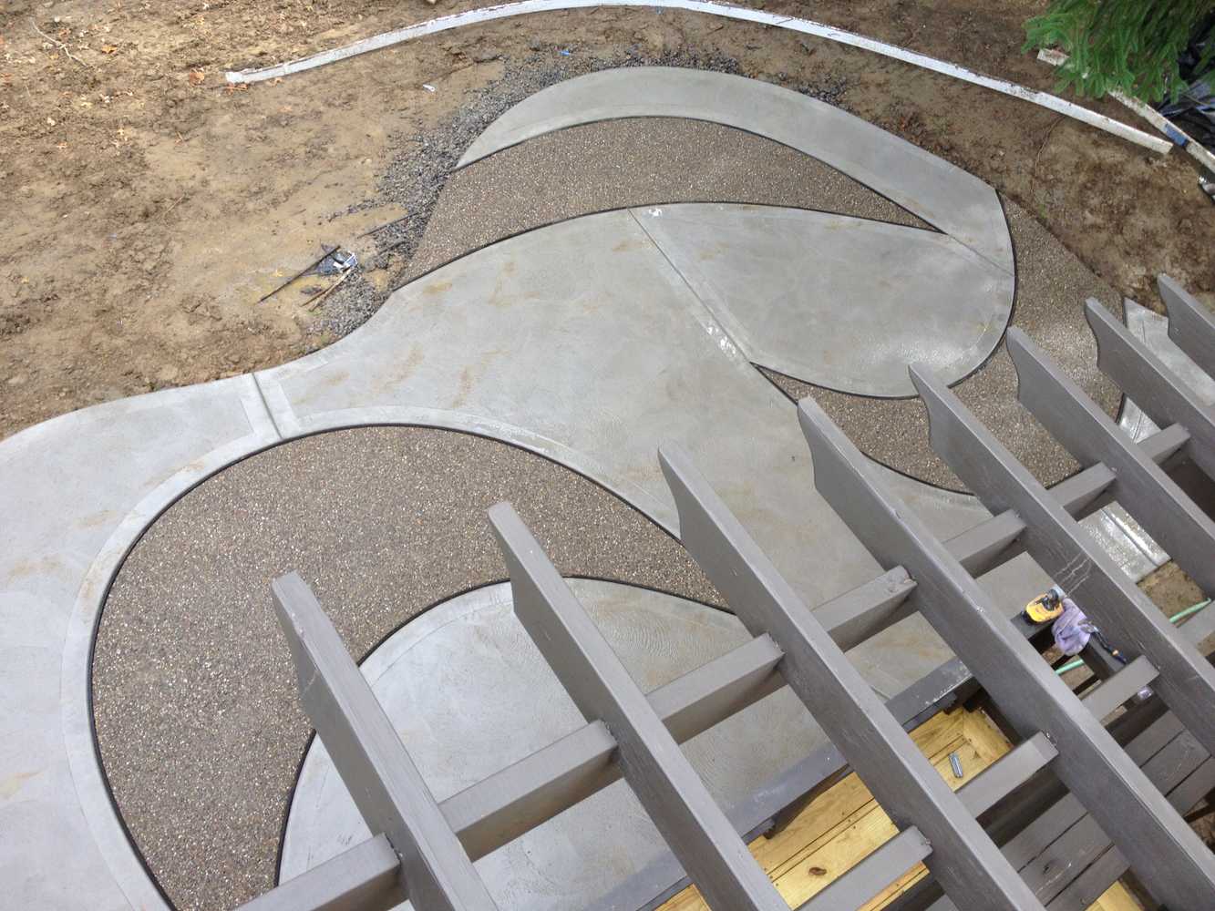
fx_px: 1229
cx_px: 608
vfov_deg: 40.7
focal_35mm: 35
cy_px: 456
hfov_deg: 52.6
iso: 50
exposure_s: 1/172
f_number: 2.4
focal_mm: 4.28
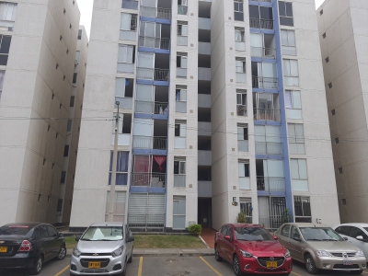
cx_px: 184
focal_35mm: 26
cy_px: 138
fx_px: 276
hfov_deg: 67.3
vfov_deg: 53.1
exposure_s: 1/1481
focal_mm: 4.32
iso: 50
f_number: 1.7
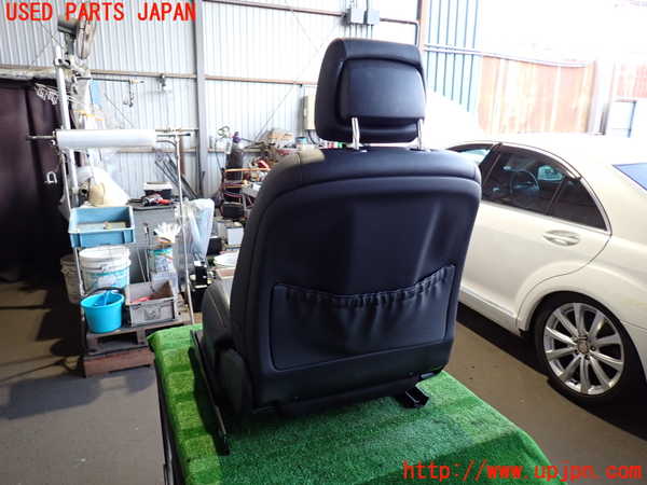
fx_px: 467
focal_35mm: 25
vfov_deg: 54.9
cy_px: 242
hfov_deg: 69.4
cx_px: 324
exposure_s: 1/30
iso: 320
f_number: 2
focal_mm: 4.5
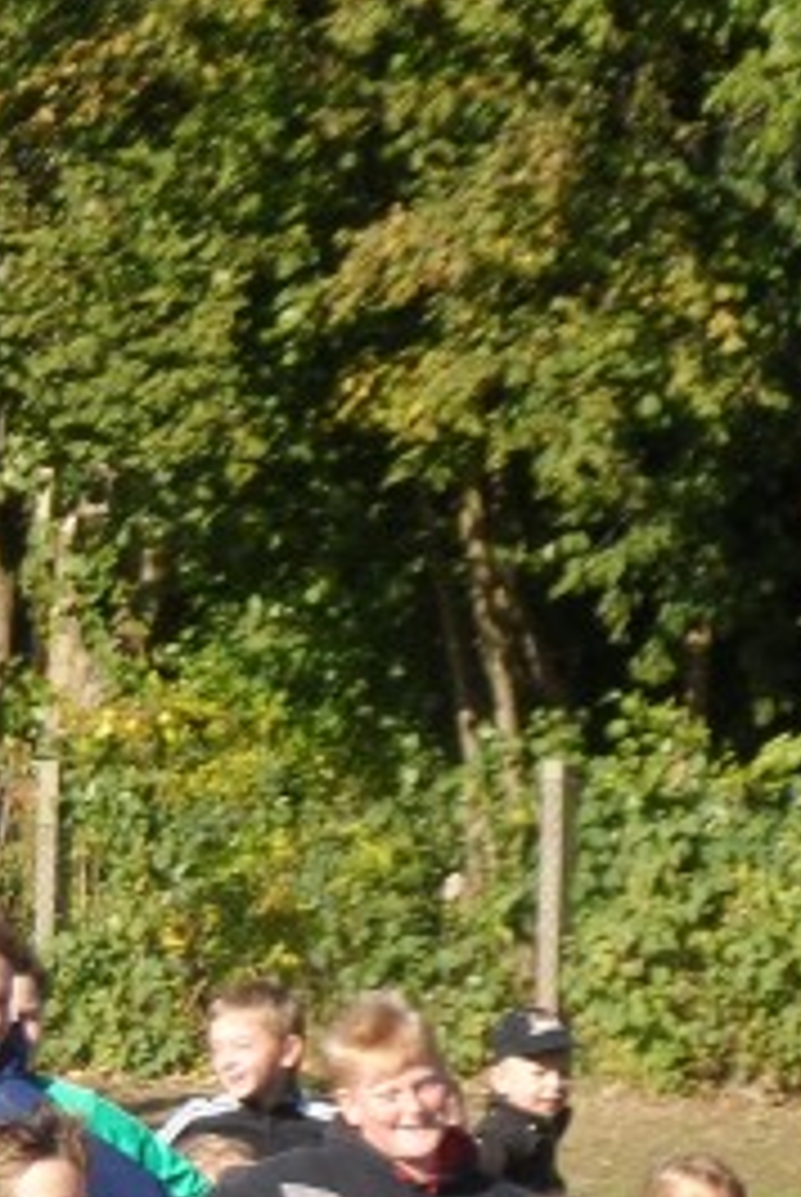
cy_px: 968
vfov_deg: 7.3
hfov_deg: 4.8
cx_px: -1220
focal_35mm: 280
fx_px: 9320
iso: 80
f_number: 4.6
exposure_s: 1/250
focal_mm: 12.8
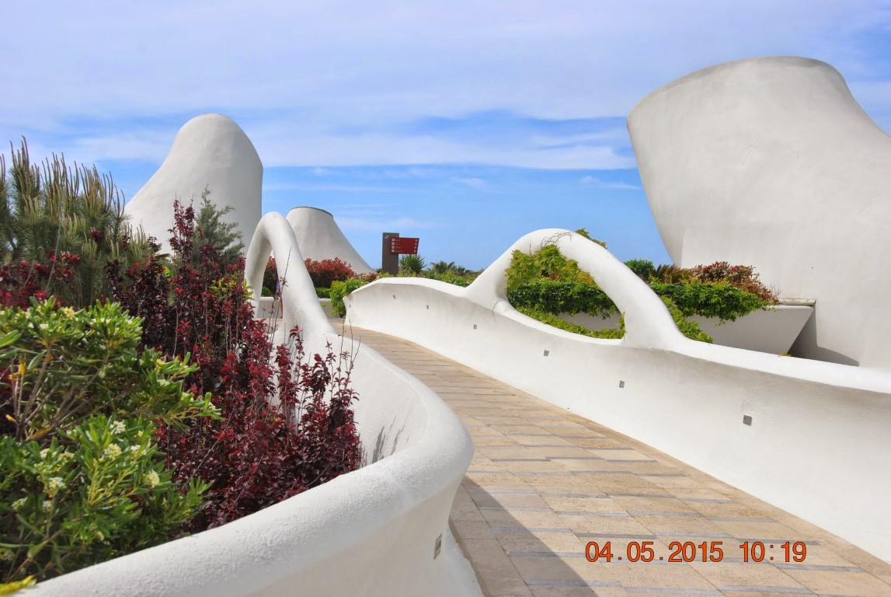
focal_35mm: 48
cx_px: 446
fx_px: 1190
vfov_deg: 28.2
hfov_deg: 41.1
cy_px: 298
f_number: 9
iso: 100
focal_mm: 32
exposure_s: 1/320
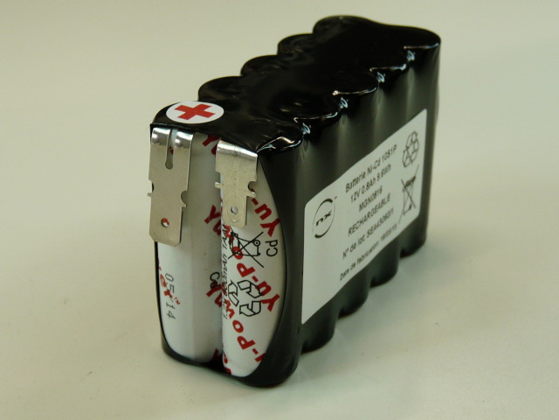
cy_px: 210
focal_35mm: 75
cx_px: 280
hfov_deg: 26.0
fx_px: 1211
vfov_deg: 19.6
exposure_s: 1/50
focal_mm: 7.6
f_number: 3
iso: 100
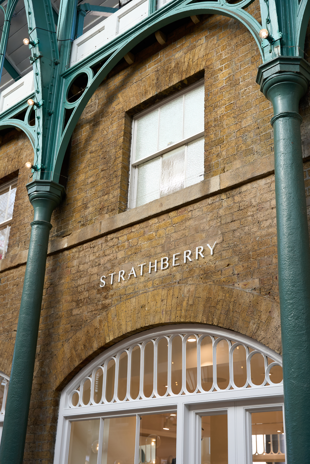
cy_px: 232
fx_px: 581
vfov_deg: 43.6
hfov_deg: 29.9
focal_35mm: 45
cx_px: 155
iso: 500
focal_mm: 45
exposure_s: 1/250
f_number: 4
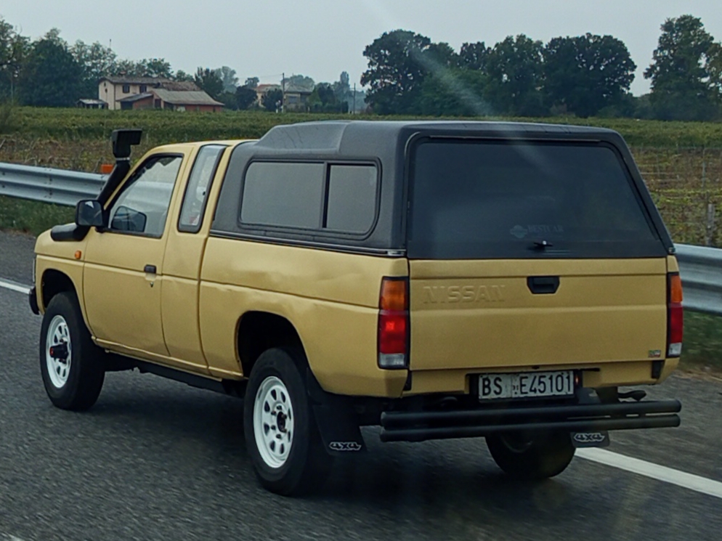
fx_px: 500
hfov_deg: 71.6
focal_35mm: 24
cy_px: 270
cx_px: 361
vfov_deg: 56.8
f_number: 1.7
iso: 51
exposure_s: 1/481
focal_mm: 5.24
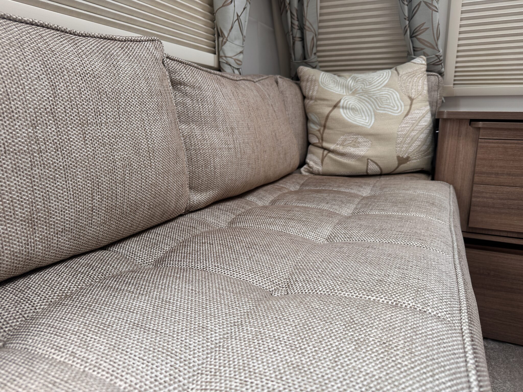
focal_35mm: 24
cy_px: 196
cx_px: 262
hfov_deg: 71.6
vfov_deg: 56.8
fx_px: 363
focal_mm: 6.86
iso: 64
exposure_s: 1/126
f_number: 1.78
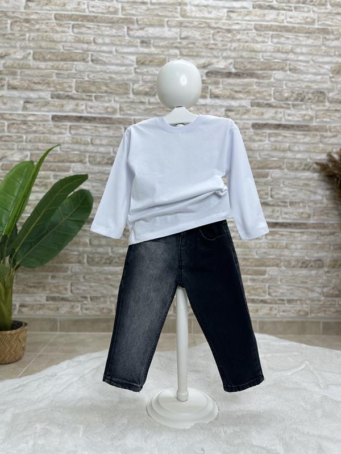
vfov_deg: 71.6
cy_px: 227
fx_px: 315
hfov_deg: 56.8
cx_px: 170
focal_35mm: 24
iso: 64
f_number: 1.78
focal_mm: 6.86
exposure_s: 1/100
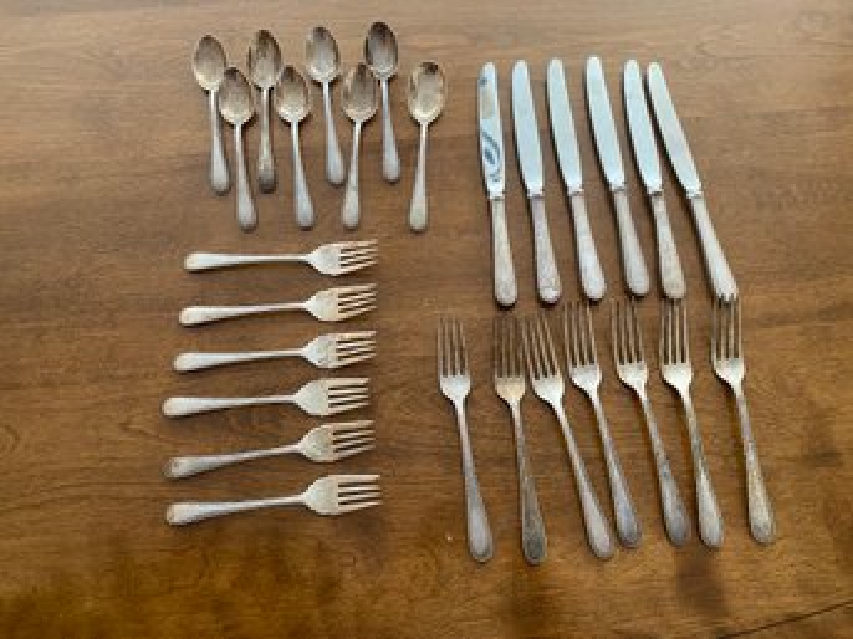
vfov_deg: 53.0
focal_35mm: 26
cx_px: 426
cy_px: 320
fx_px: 640
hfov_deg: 67.3
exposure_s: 1/60
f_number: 1.8
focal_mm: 4.25
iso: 250
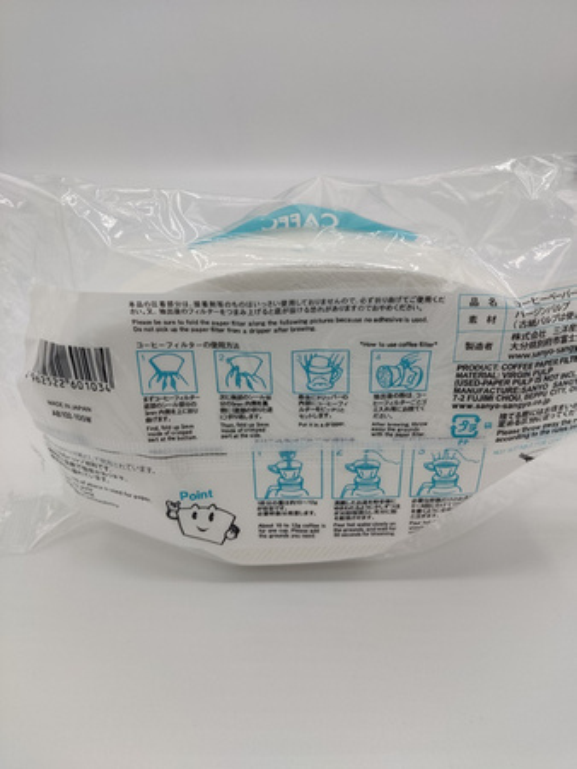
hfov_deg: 54.9
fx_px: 555
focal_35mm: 25
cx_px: 288
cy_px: 384
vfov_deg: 69.4
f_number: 1.79
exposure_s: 1/307
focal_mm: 4.71
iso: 50
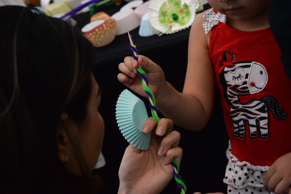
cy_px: 97
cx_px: 146
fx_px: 1011
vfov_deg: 11.0
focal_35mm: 125
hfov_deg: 16.4
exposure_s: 1/60
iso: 3200
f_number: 8
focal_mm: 125
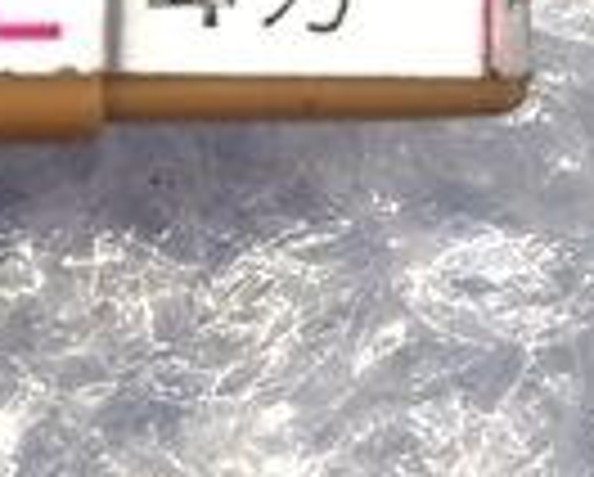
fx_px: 2412
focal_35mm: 137
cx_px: -320
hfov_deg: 13.2
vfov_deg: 11.2
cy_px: -27
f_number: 2.2
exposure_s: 1/30
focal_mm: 4.15
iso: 80
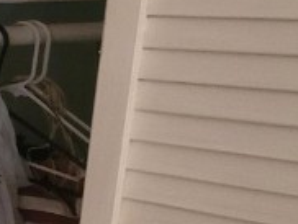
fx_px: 629
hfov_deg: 17.7
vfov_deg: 20.2
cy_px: 132
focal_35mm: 73
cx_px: -313
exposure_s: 1/24
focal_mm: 2.2
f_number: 2.2
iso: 1000
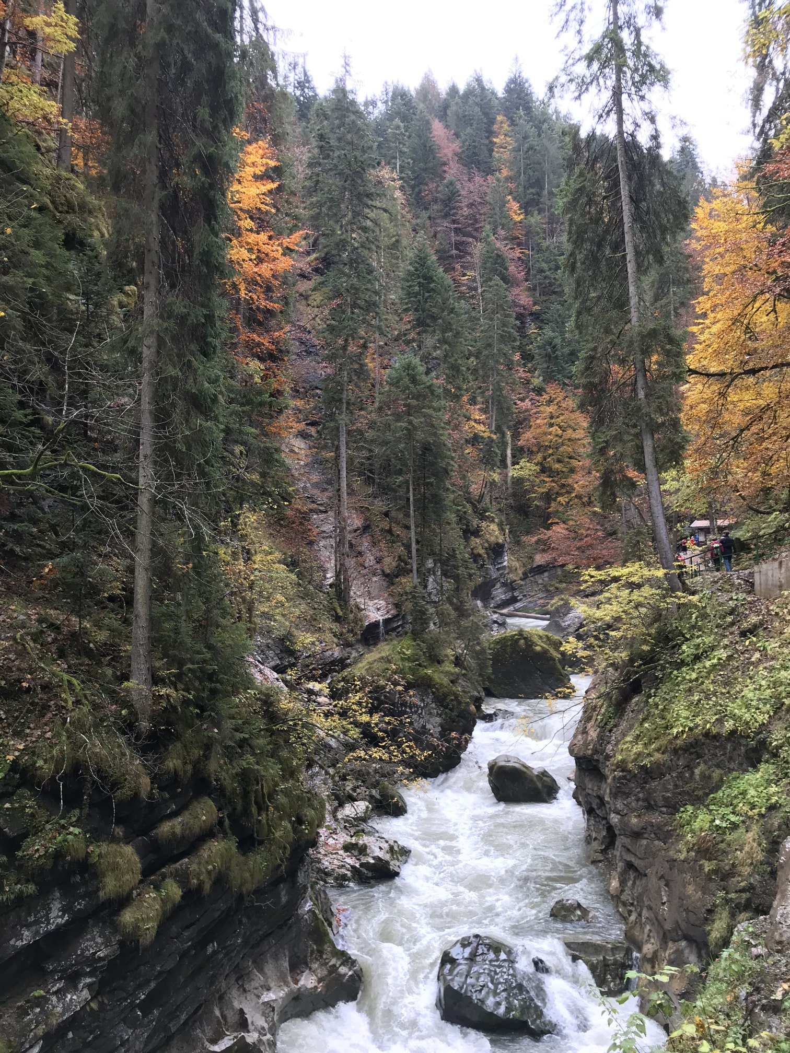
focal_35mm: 28
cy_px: 526
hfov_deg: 49.7
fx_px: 852
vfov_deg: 63.4
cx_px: 395
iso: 32
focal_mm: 3.99
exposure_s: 1/100
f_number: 1.8
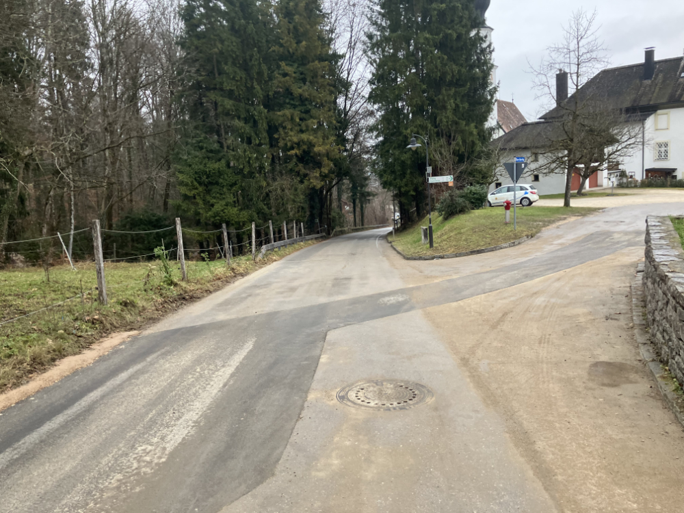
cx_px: 342
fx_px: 553
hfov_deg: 63.4
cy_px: 256
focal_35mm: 28
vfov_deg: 49.7
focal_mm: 4
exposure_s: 1/115
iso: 80
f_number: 1.8
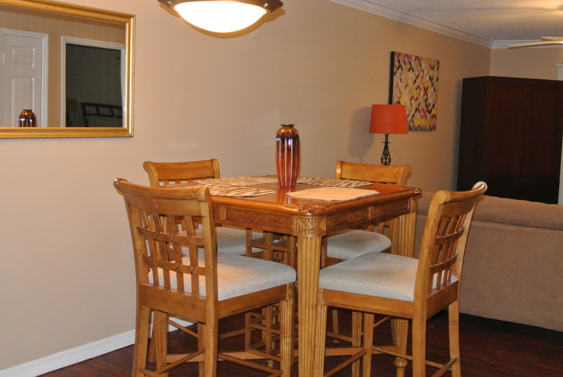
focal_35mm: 39
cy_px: 176
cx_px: 319
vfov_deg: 34.3
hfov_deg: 49.4
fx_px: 611
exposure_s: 1/60
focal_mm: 11.4
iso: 800
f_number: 3.5
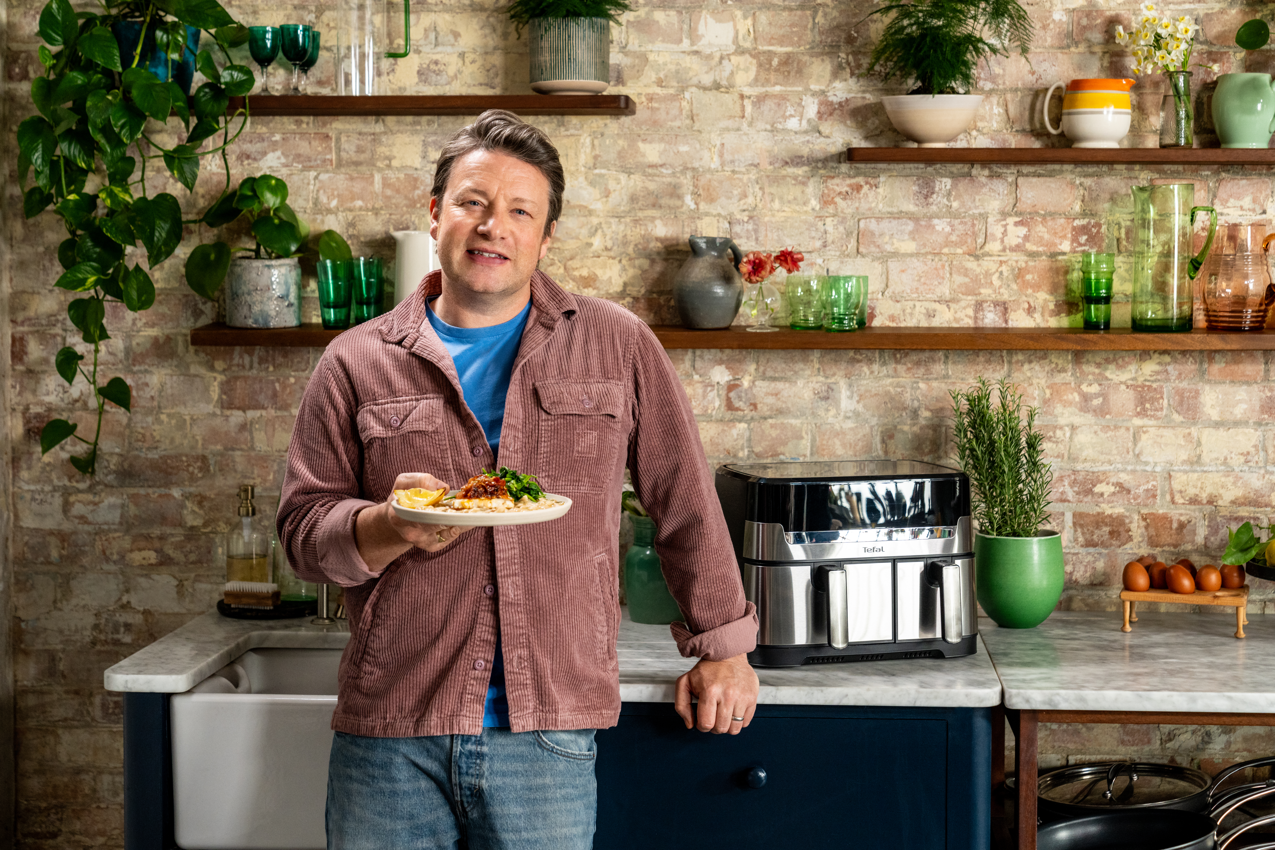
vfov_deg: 23.4
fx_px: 2054
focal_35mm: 58
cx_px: 638
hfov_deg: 34.5
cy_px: 425
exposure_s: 1/200
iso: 1600
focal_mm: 58
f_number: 4
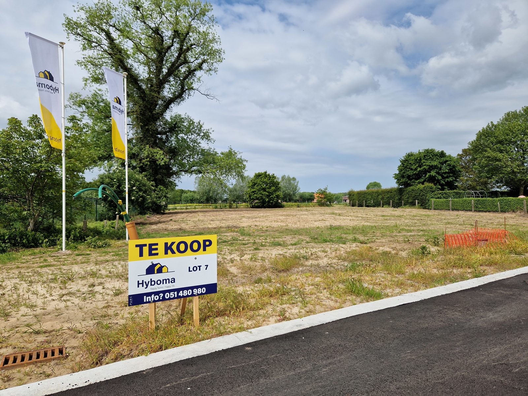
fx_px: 351
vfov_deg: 58.9
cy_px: 198
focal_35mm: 23
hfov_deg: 73.9
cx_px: 264
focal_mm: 5.4
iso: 50
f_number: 1.8
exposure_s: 1/2816
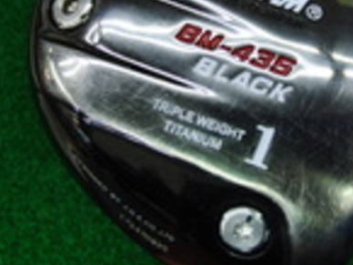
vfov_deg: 23.8
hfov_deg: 31.4
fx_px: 622
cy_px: 72
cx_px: 234
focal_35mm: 61
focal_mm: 6.42
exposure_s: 1/80
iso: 200
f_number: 3.6
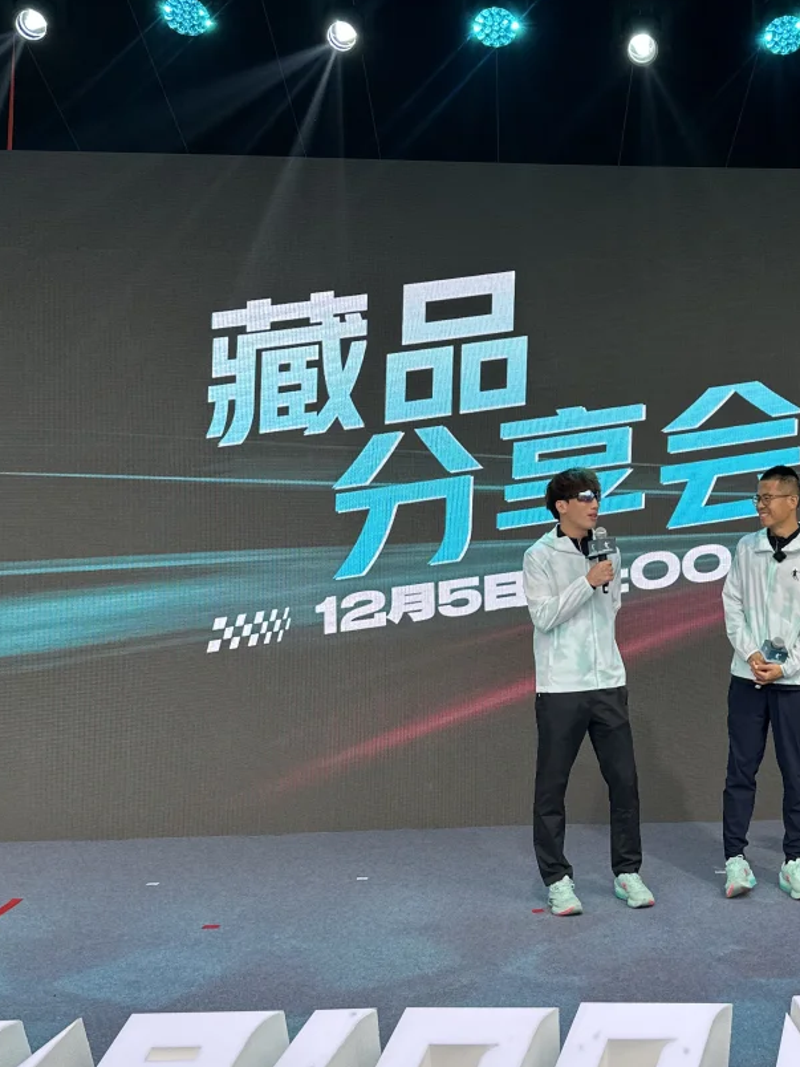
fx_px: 1325
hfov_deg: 32.6
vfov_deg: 43.8
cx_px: 643
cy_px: 506
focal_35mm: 43
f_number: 1.78
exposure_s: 1/380
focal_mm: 6.86
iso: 80
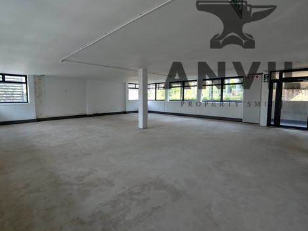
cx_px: 148
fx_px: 151
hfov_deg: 91.0
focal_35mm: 17
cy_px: 112
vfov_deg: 74.7
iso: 300
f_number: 1.9
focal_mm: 2.18
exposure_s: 1/25
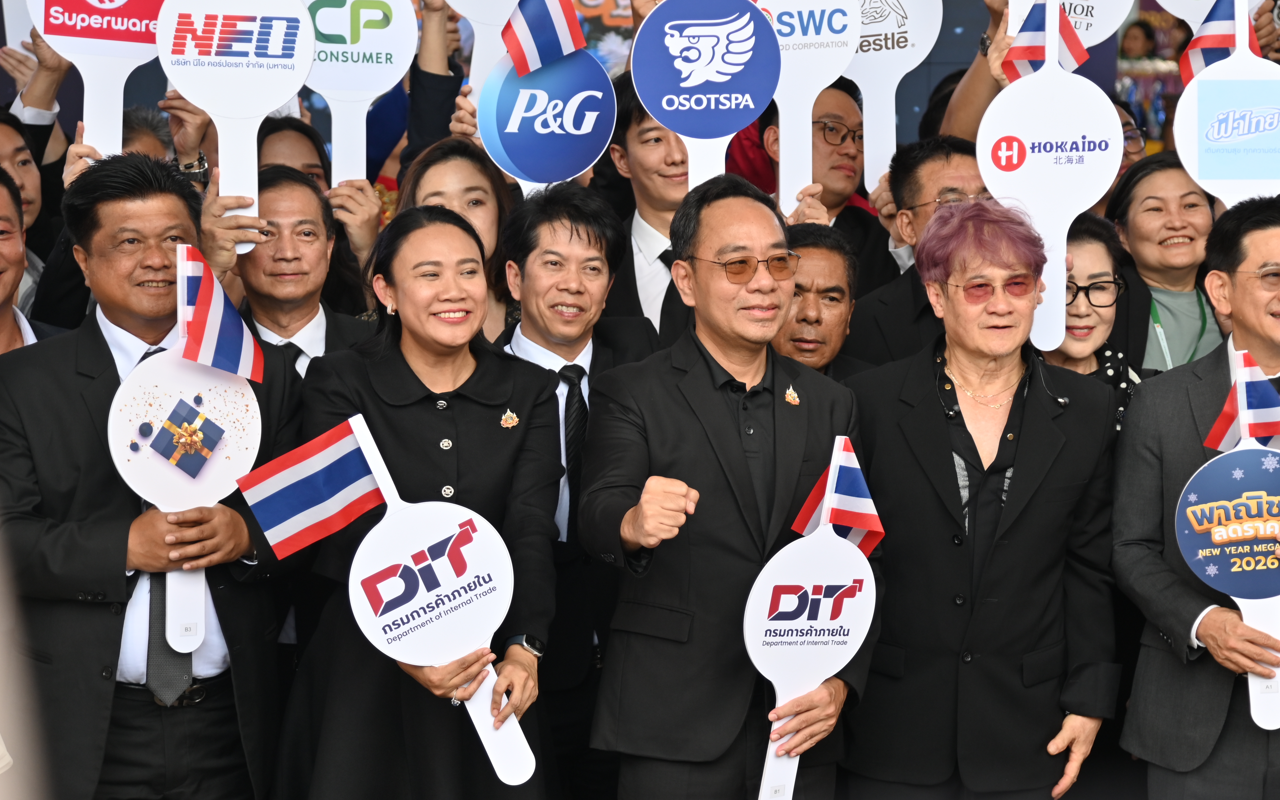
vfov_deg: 10.7
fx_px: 4256
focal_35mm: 122
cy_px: 406
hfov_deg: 17.1
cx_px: 780
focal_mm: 92
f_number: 4
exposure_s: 1/200
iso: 280
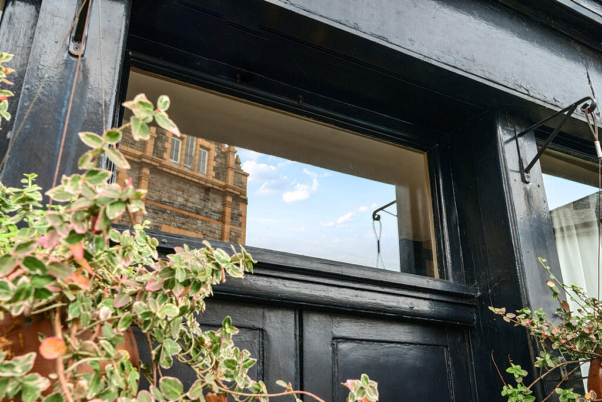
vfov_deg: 43.6
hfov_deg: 61.9
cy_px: 201
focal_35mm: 30
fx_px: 502
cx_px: 301
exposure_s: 1/40
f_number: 8
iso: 400
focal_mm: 20
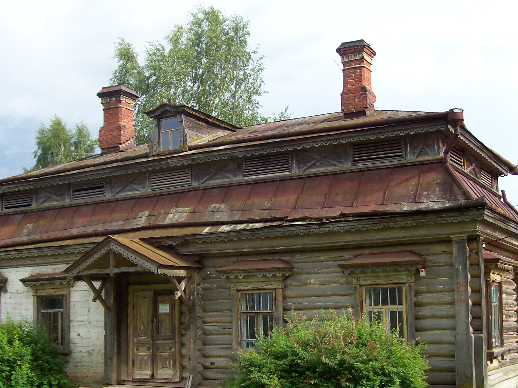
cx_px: 229
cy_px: 236
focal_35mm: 50
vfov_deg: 29.0
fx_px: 748
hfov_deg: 38.2
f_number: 2.7
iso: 80
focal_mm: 6
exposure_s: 1/627
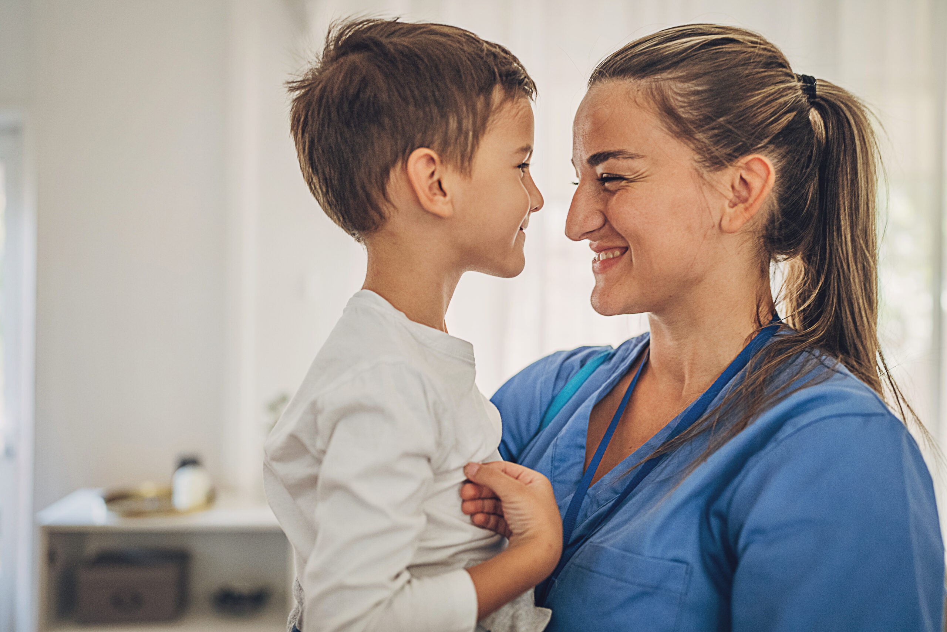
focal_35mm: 35
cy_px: 316
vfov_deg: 37.9
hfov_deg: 54.4
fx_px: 921
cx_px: 474
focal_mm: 35
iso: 400
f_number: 1.8
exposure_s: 1/160
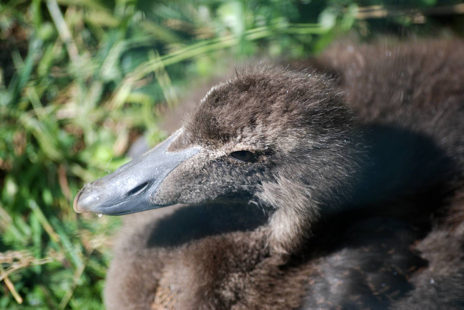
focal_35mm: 292
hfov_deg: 7.0
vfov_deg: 4.7
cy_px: 155
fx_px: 3774
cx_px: 232
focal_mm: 195
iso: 320
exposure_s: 1/500
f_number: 5
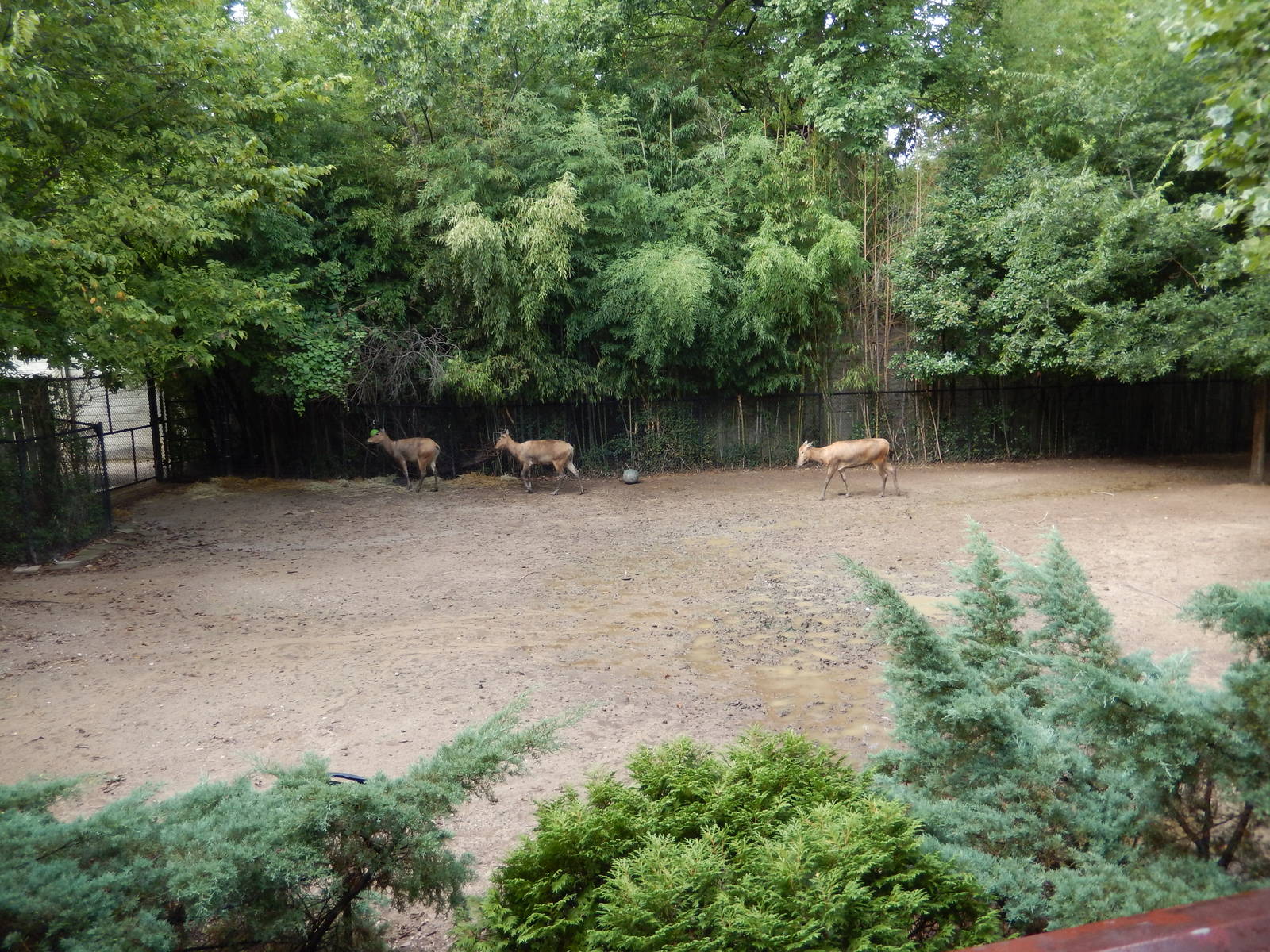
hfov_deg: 69.4
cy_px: 476
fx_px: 917
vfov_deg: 54.9
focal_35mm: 25
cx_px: 635
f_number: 3.4
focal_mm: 4.5
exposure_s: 1/60
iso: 125
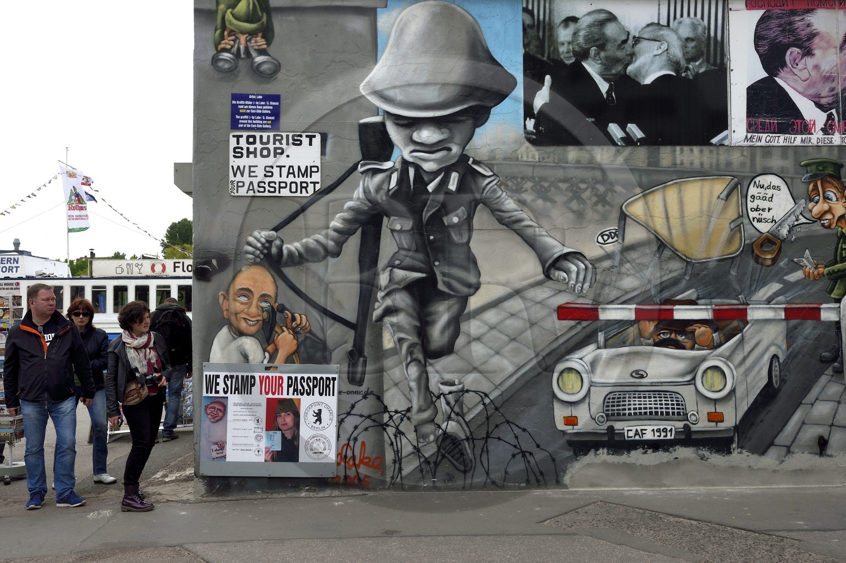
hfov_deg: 61.9
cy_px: 285
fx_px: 705
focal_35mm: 30
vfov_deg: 43.6
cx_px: 434
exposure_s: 1/400
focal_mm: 29
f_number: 13
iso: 400
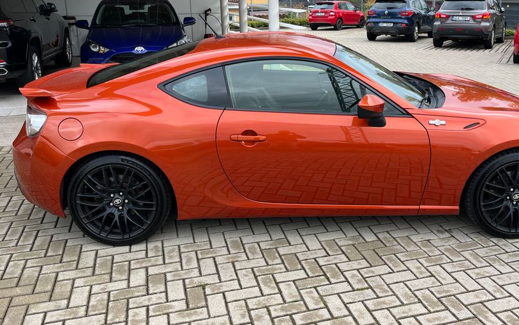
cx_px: 298
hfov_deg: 55.1
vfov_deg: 36.0
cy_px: 111
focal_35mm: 35
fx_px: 495
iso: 50
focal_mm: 5.1
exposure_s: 1/631
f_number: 1.6
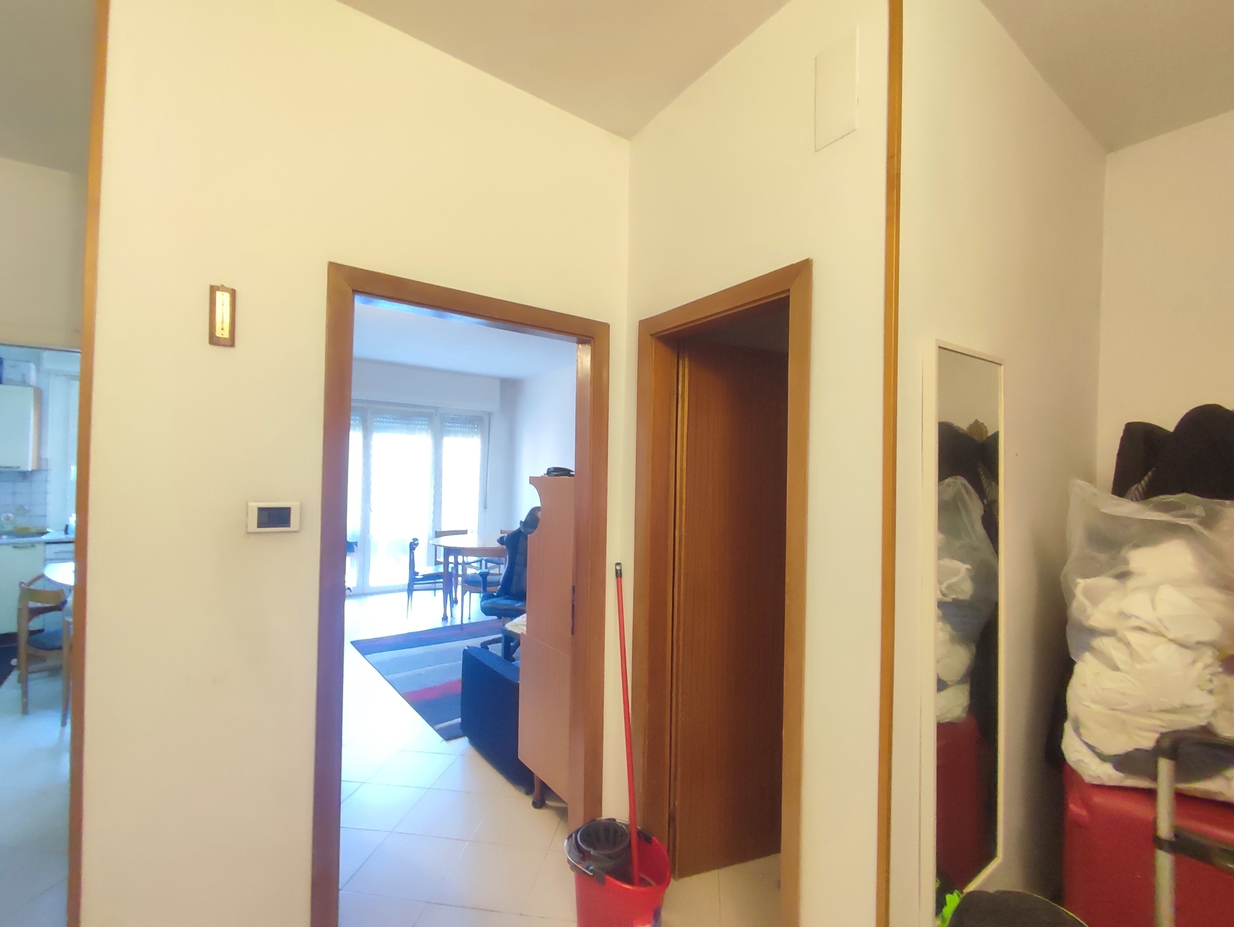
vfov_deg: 78.2
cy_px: 464
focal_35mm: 16
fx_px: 571
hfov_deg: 94.5
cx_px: 617
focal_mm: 1.65
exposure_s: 1/25
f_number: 2.2
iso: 335
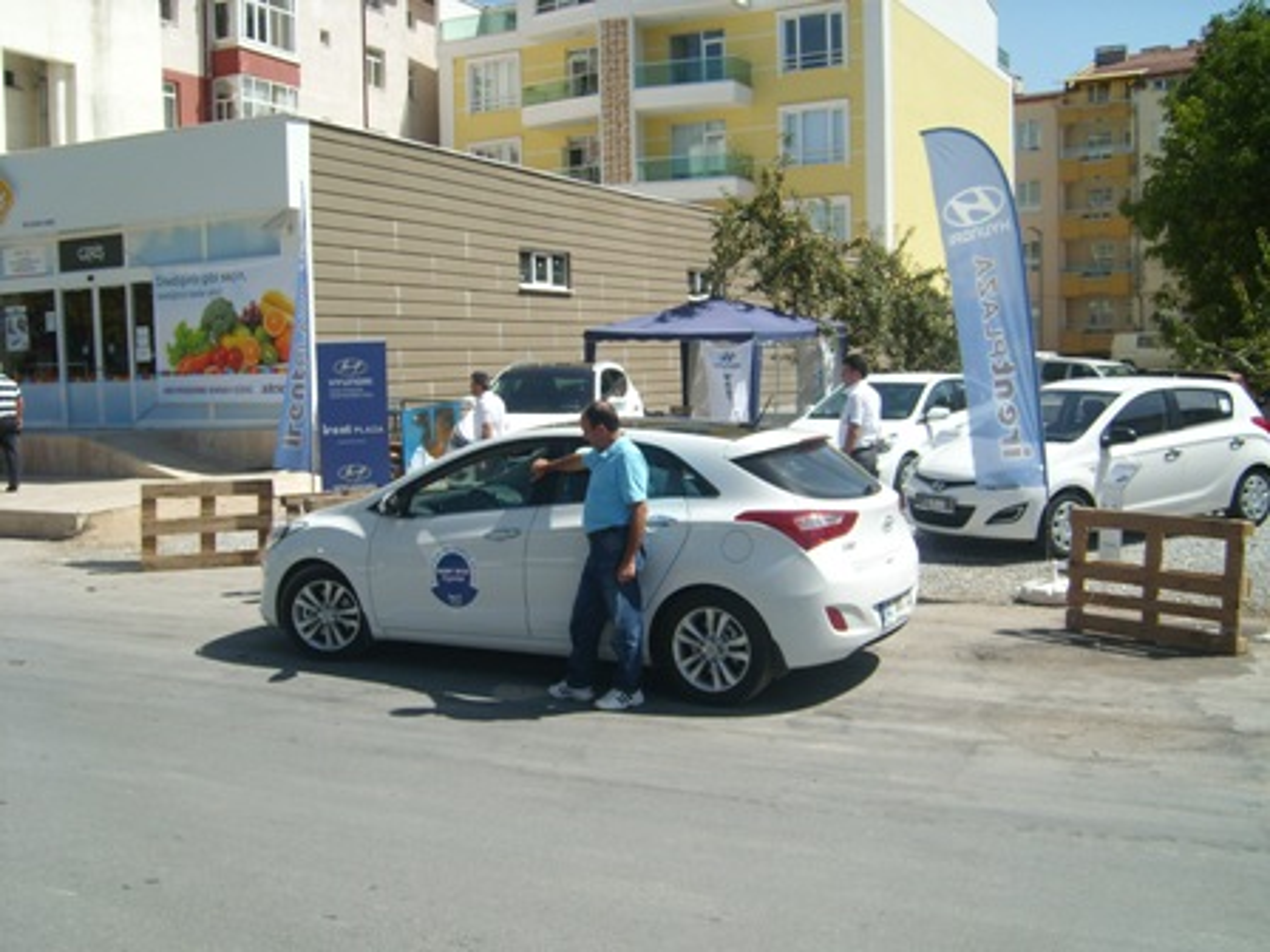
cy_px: 476
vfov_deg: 40.7
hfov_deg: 52.6
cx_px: 635
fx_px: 1284
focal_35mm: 35
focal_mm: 5.8
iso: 50
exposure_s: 1/323
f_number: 7.1
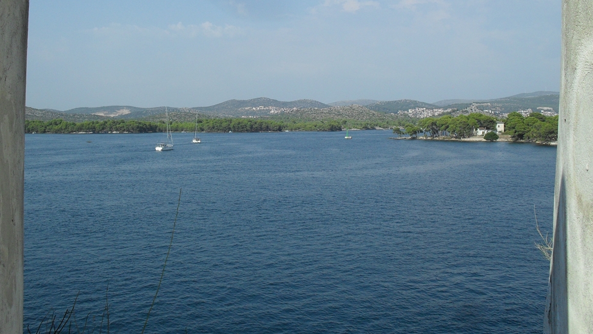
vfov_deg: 30.3
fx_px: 613
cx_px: 292
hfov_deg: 51.6
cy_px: 121
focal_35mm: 39
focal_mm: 6.3
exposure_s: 1/350
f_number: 8.4
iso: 100
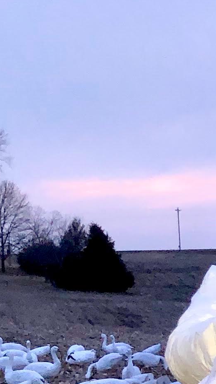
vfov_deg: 16.0
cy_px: 378
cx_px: 571
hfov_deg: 8.2
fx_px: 1345
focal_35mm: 132
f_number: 1.8
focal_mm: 3.99
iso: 200
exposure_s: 1/5
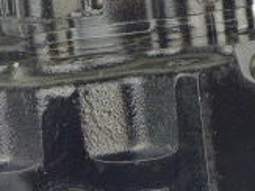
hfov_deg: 7.8
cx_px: 81
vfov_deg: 5.8
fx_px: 1877
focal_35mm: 255
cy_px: 194
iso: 160
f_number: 4.6
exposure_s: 1/25
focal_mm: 11.7
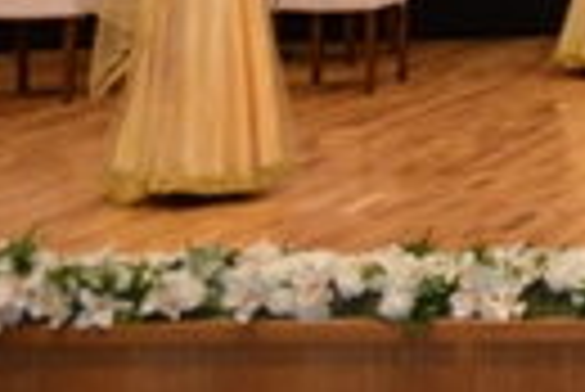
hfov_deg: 11.0
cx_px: 1400
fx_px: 2554
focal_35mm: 157
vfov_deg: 8.2
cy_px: -502
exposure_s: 1/125
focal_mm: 32
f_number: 4
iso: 2200
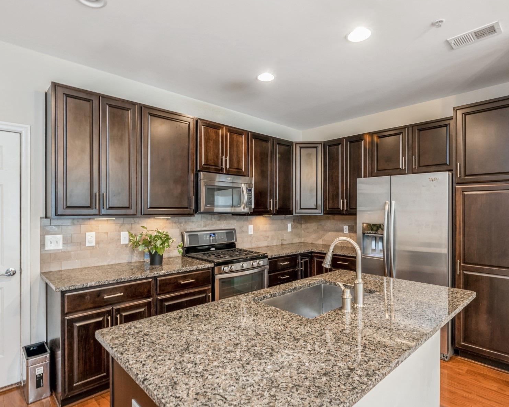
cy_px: 219
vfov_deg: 70.8
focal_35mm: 19
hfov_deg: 83.2
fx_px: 286
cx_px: 244
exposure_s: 1/1.25
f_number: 9
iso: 250
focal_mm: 15
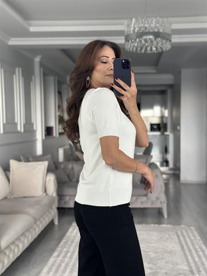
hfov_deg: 30.3
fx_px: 382
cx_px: 104
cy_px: 138
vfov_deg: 39.6
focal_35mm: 48
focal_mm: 6.86
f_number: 1.78
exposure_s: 1/61
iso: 125
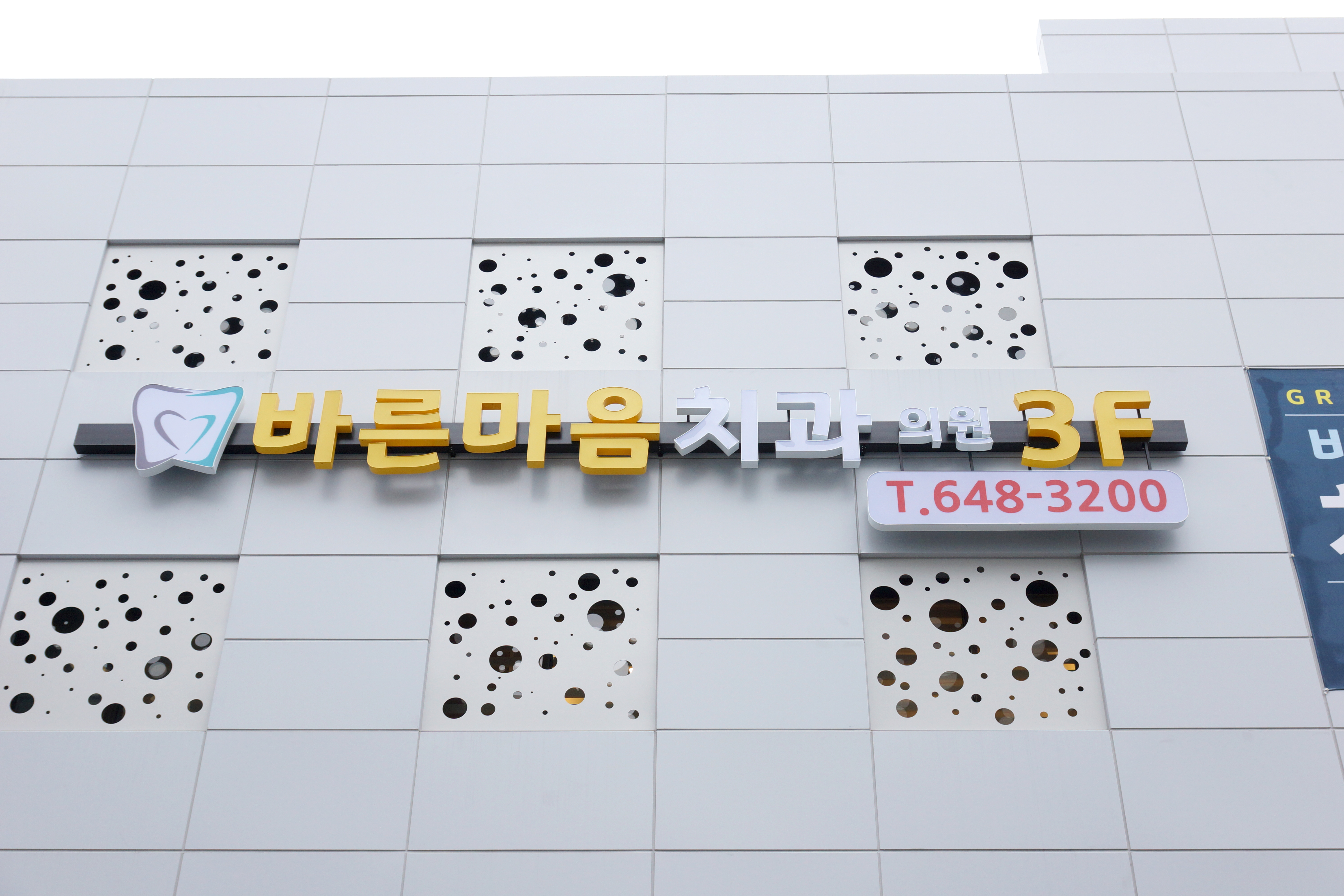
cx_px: 672
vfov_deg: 29.9
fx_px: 1680
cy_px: 448
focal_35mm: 45
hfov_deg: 43.6
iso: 400
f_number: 4.5
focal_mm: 30
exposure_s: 1/250
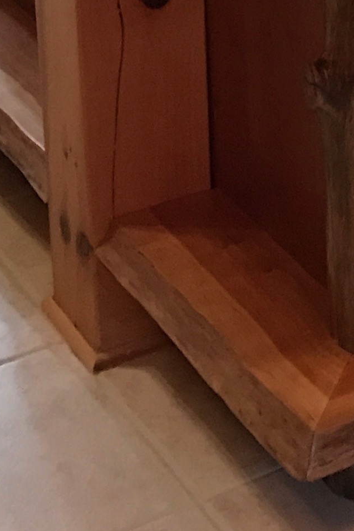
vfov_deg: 15.6
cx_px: 706
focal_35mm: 123
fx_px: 1815
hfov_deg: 10.3
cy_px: -206
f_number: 1.8
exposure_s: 1/4
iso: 100
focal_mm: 3.99
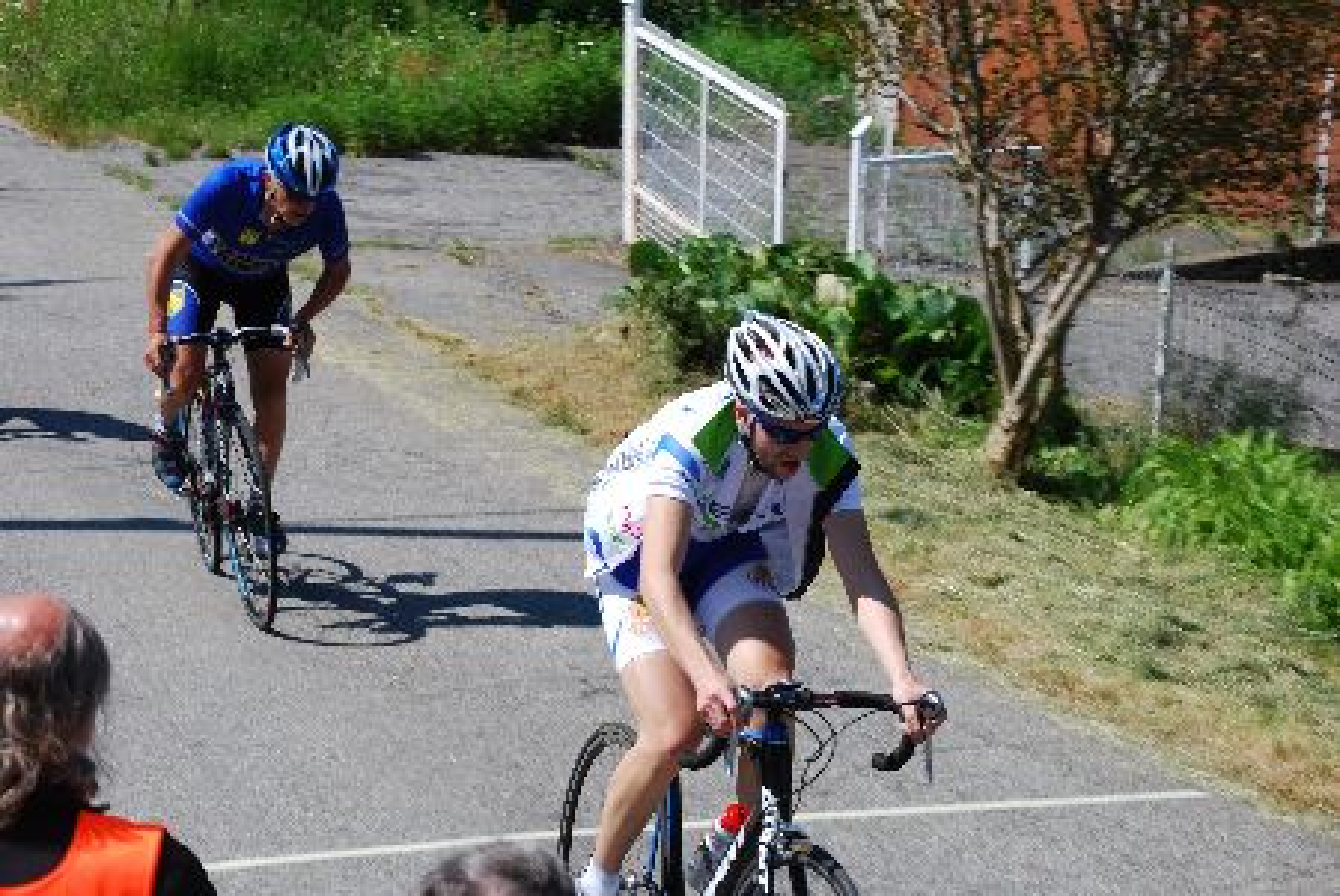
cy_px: 448
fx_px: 4806
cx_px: 670
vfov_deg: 10.7
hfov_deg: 15.9
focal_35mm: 129
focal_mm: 86
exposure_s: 1/125
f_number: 11
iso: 100
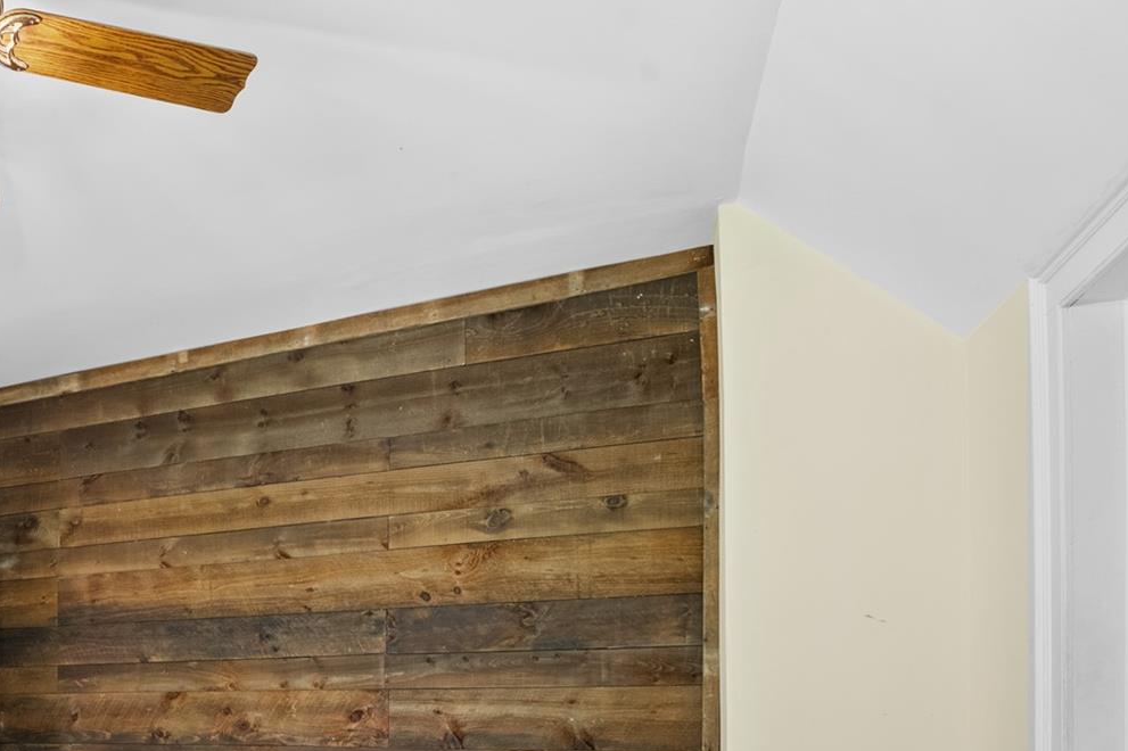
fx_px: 971
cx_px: -23
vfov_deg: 38.0
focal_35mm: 31
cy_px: 739
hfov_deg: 48.5
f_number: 8
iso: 500
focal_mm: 15
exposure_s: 1/2
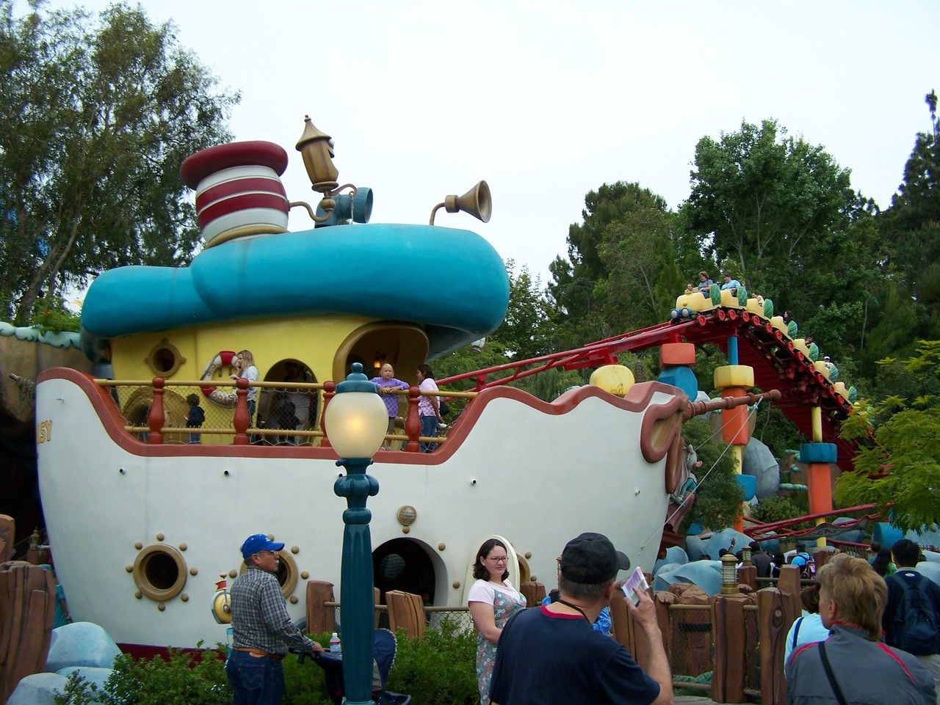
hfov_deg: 49.0
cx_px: 470
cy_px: 352
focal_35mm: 38
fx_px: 1032
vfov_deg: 37.7
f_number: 2.8
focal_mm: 6.3
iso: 80
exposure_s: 1/320
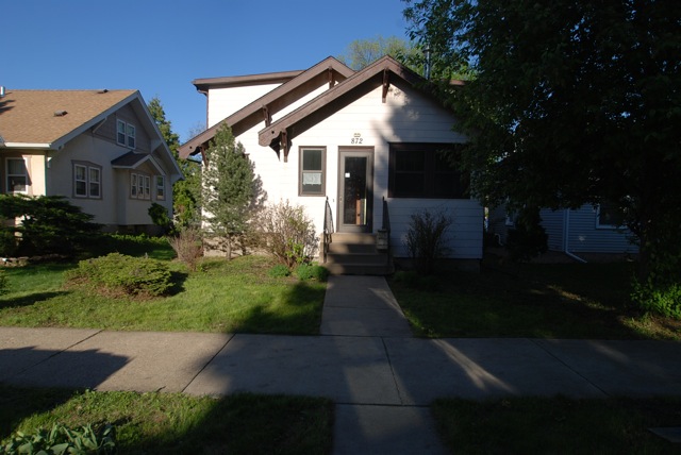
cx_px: 340
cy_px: 228
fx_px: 398
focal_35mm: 21
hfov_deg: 81.2
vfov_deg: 59.6
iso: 100
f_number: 7.1
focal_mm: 14
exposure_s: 1/200
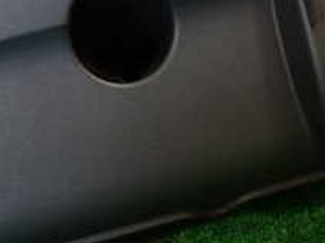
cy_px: 63
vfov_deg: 16.9
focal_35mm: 87
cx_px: 104
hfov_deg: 22.4
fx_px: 816
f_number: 2.3
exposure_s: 1/60
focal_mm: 5.4
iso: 160
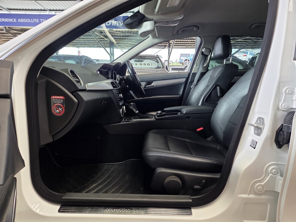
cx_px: 148
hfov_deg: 73.9
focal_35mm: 23
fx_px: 197
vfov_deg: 58.9
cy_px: 111
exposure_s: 1/180
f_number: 1.7
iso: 80
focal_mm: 6.25
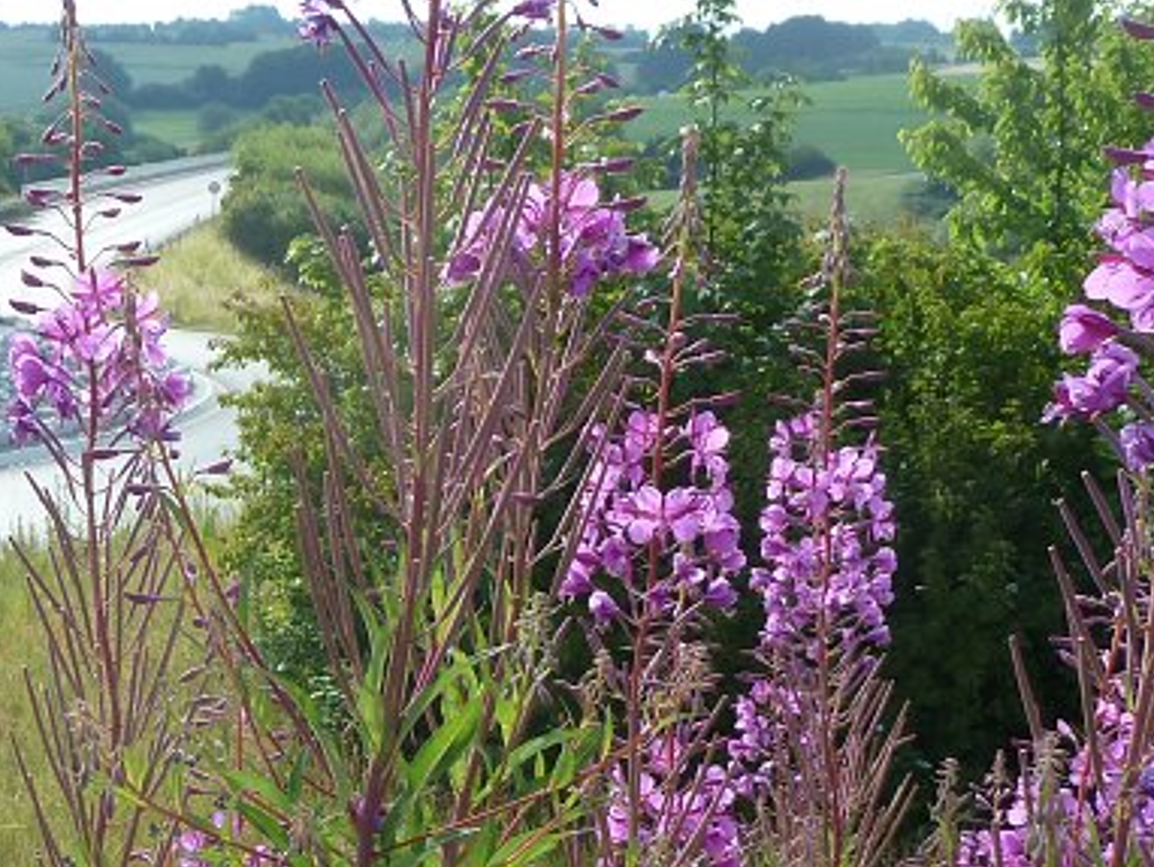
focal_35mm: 67
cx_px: 124
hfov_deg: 27.9
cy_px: 722
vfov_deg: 21.6
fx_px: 2235
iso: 80
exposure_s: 1/250
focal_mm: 4.1
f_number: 4
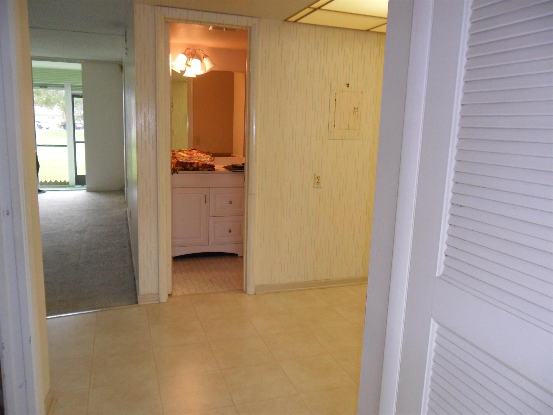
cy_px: 208
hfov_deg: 65.3
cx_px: 276
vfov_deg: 51.4
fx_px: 431
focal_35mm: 27
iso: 200
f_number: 3.5
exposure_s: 1/45
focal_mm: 4.9
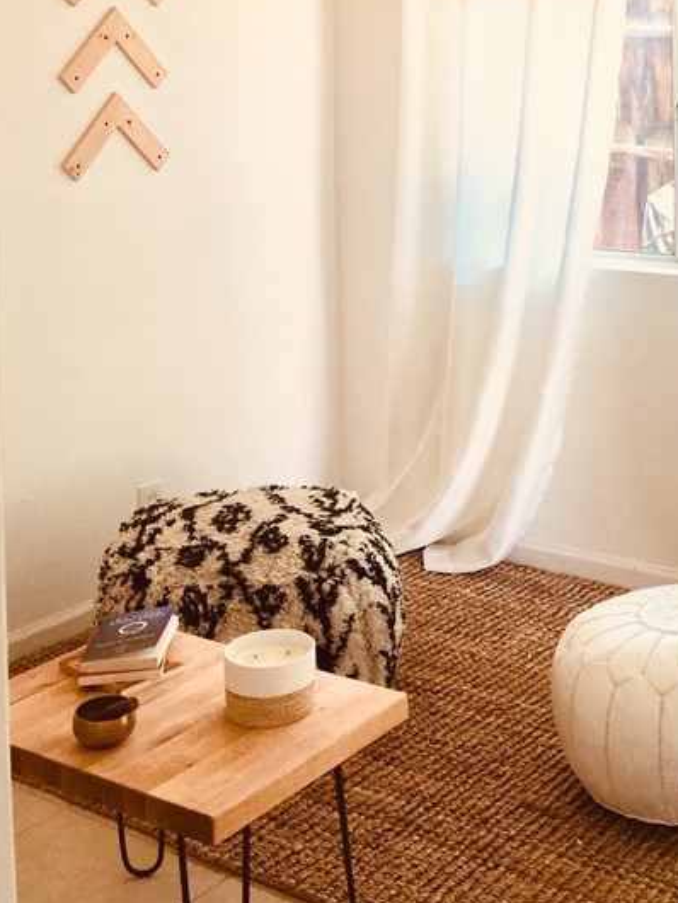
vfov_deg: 32.6
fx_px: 1461
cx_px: 538
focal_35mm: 56
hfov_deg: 25.7
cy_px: 94
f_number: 2.2
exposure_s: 1/60
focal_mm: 4.15
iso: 32
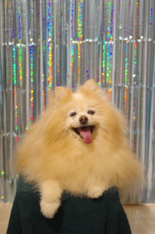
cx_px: 78
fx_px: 414
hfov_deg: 21.2
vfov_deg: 31.4
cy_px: 117
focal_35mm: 64
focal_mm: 43
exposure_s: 1/125
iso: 320
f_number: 2.8
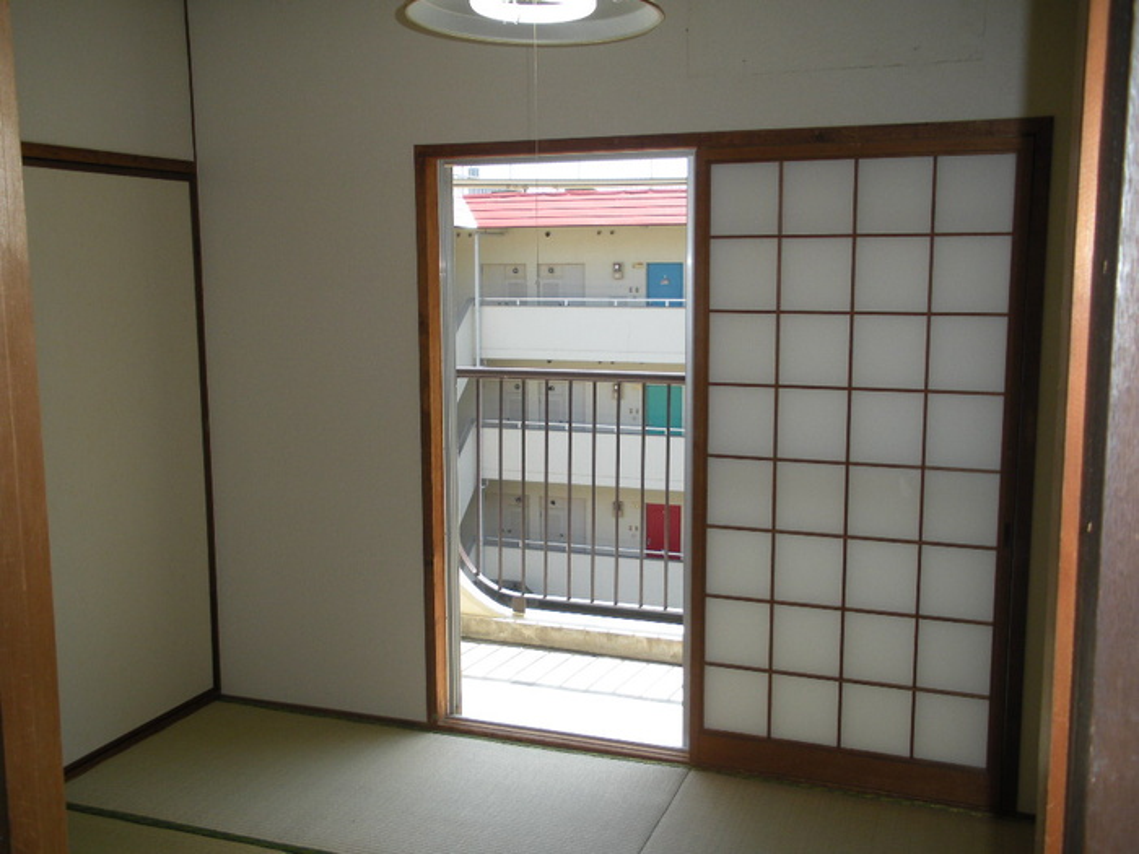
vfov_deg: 39.7
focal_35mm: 36
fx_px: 1185
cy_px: 427
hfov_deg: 51.4
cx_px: 570
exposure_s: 1/190
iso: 88
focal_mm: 6.3
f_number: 3.5
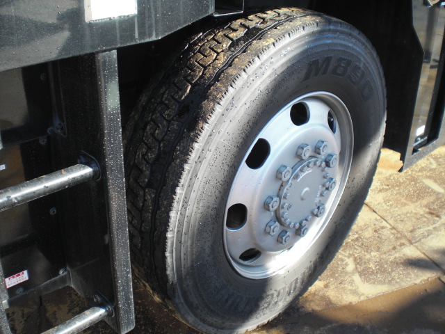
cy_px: 167
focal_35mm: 38
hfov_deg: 49.0
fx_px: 489
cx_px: 222
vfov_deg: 37.7
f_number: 3.1
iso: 64
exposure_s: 1/160
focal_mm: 6.3
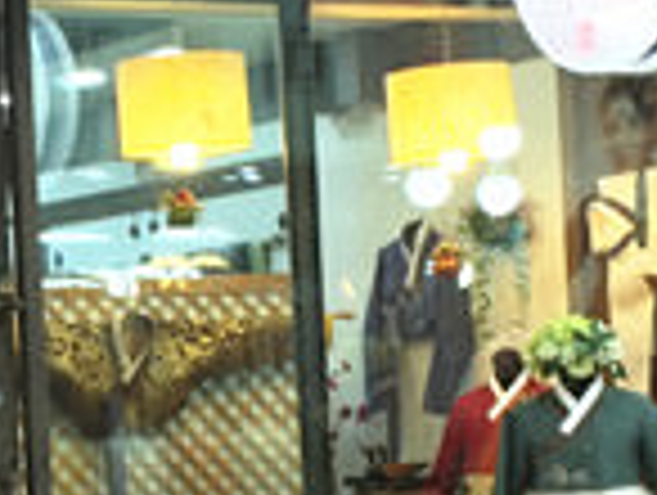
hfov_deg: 13.5
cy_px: 310
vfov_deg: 10.4
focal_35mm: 143
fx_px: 2719
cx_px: -45
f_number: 2.2
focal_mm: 4.15
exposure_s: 1/40
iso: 32
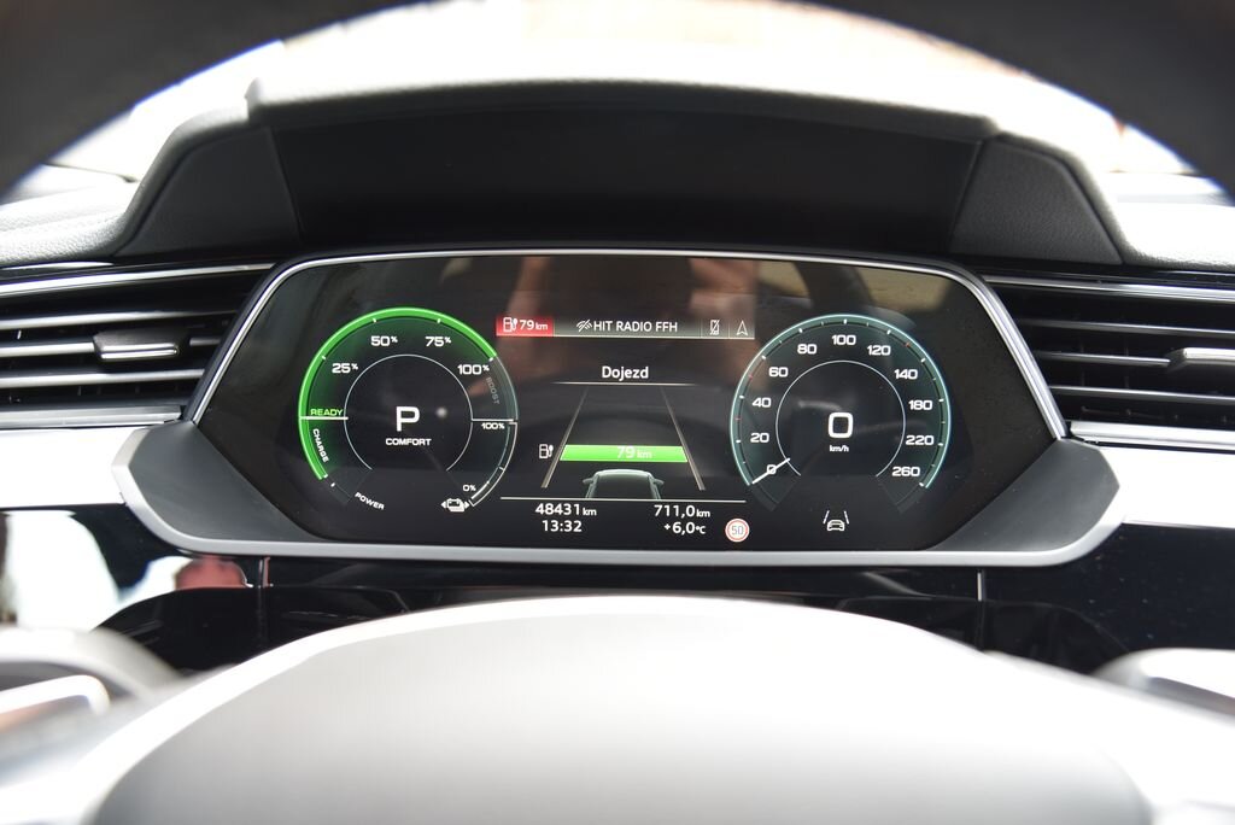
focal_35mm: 31
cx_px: 618
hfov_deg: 60.3
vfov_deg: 42.4
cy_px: 412
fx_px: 1064
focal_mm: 31
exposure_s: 1/8
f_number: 4
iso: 500
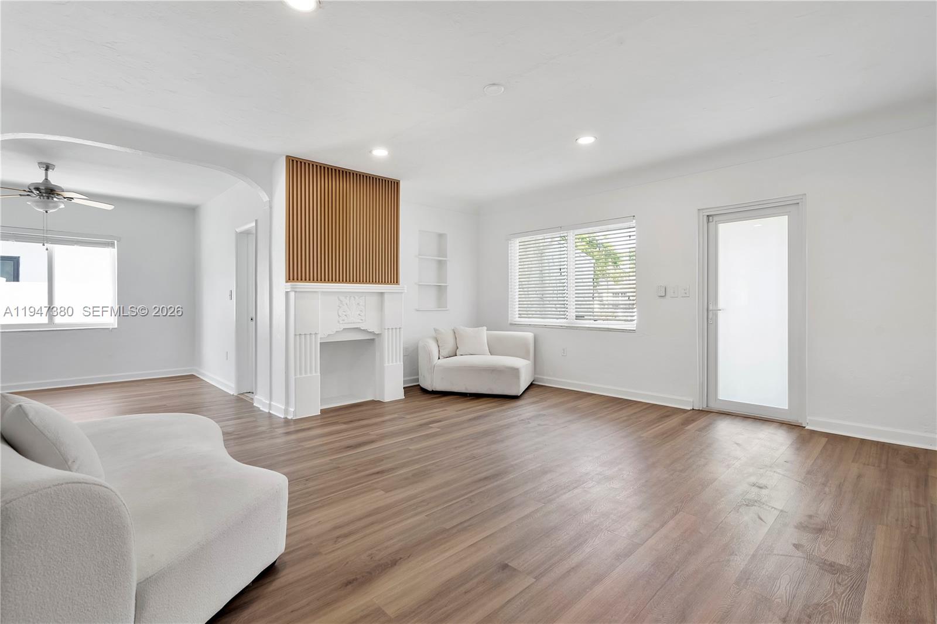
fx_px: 416
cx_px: 468
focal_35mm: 16
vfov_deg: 73.7
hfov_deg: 96.8
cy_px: 312
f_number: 8
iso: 800
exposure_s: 1/20
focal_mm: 16
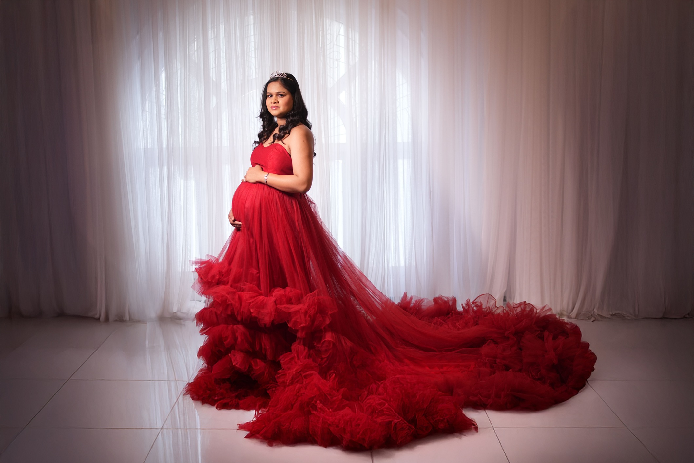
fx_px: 675
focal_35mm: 35
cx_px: 347
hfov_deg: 54.4
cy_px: 232
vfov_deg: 37.9
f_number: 1.8
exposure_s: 1/250
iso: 640
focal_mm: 35
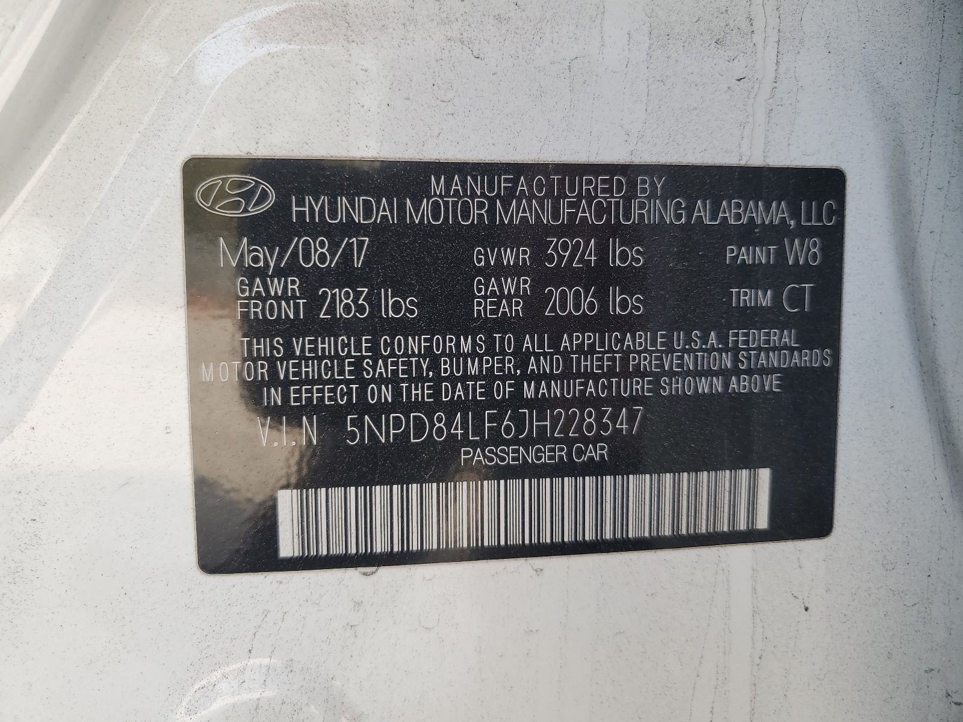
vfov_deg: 53.1
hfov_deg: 67.3
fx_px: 723
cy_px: 361
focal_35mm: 26
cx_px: 482
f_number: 1.5
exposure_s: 1/238
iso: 50
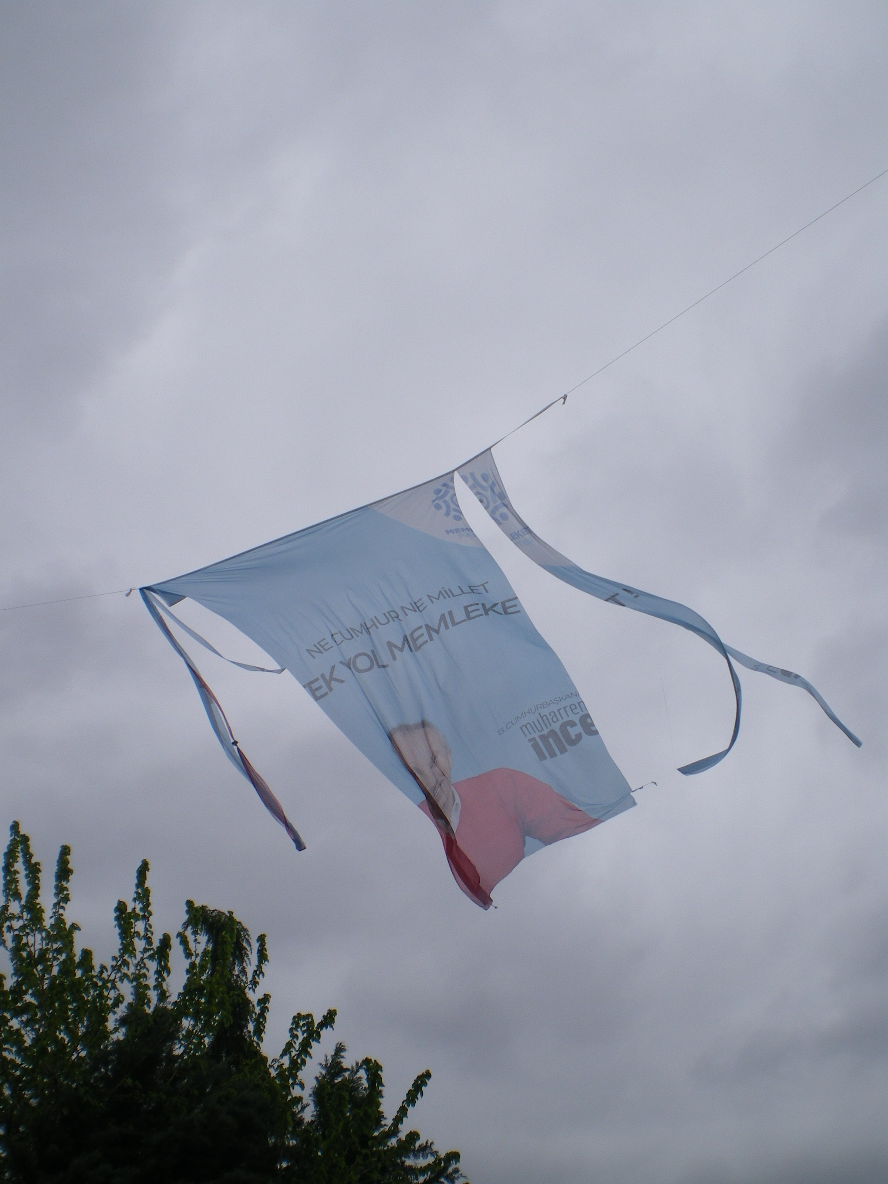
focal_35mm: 38
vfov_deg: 49.0
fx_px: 1300
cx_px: 444
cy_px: 592
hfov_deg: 37.7
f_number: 4.6
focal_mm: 6.3
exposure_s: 1/200
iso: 64
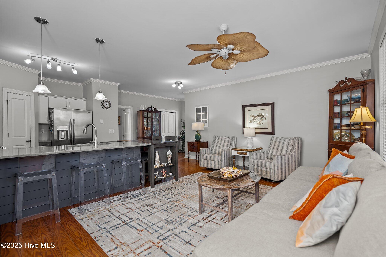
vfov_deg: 73.7
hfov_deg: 96.7
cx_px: 193
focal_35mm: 16
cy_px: 128
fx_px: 172
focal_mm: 16
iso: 320
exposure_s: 1/8
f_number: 4
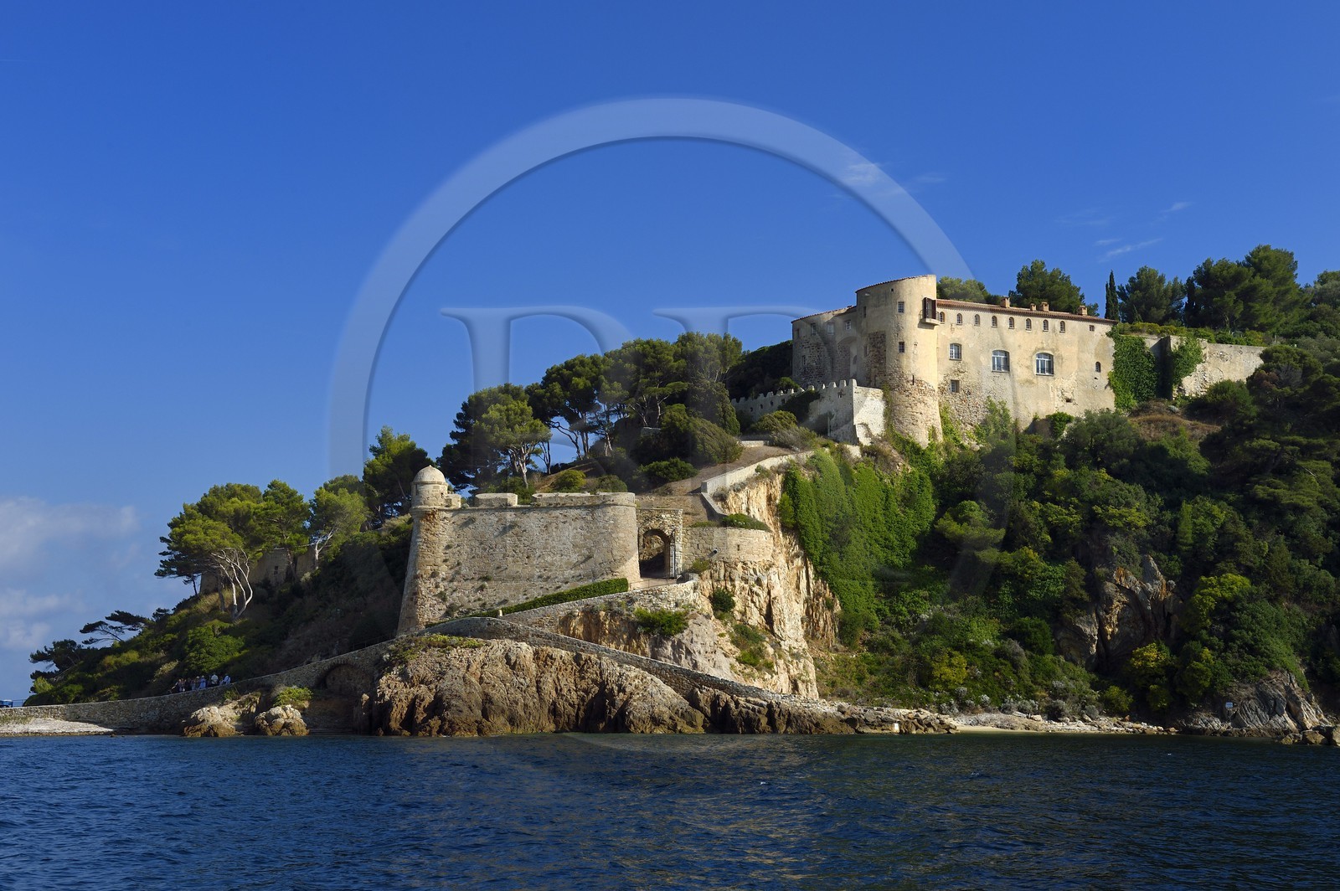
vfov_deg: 26.9
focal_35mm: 50
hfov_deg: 39.6
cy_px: 446
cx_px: 670
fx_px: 1860
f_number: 13
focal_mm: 50
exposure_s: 1/400
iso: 200
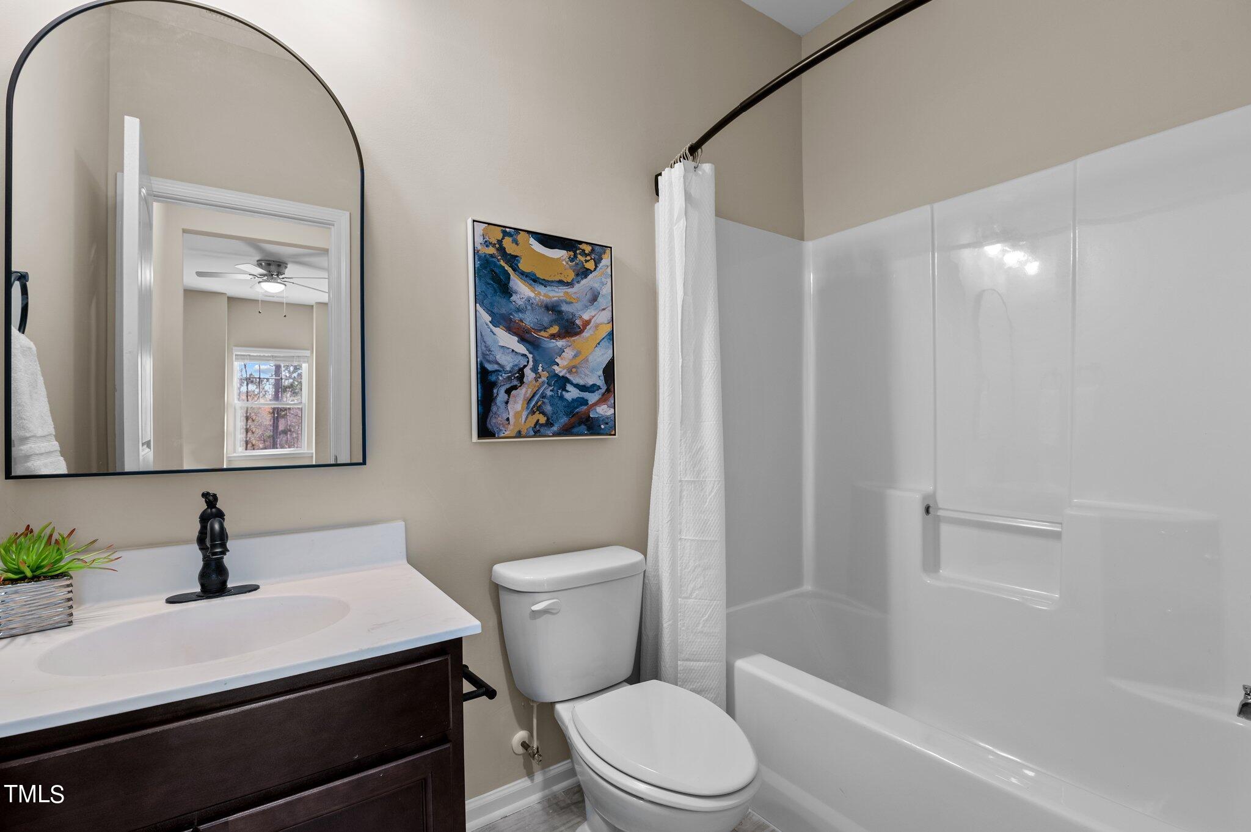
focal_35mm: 15
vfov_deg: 77.2
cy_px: 416
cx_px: 626
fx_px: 521
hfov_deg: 100.4
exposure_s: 1/3
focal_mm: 15
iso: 400
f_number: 7.1
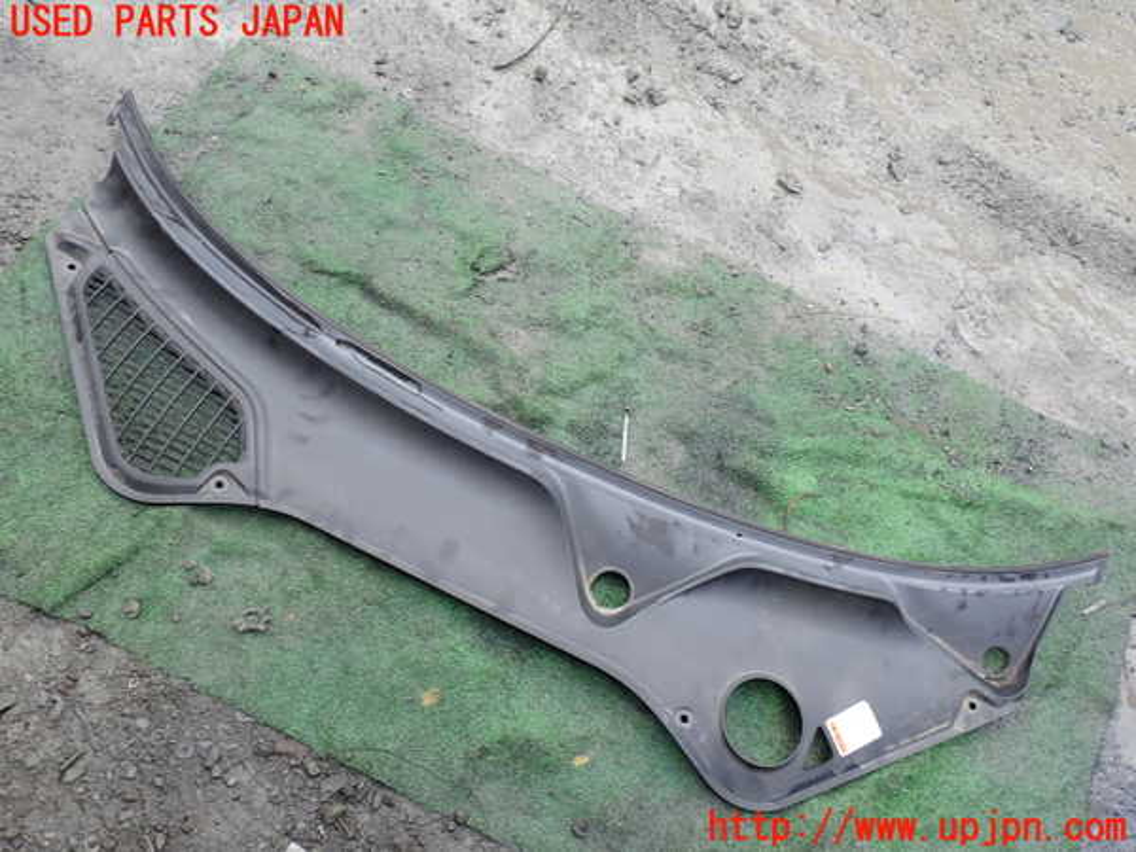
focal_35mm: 30
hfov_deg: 60.0
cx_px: 568
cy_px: 426
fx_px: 985
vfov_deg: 46.8
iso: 100
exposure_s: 1/200
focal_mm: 5.4
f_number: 3.2
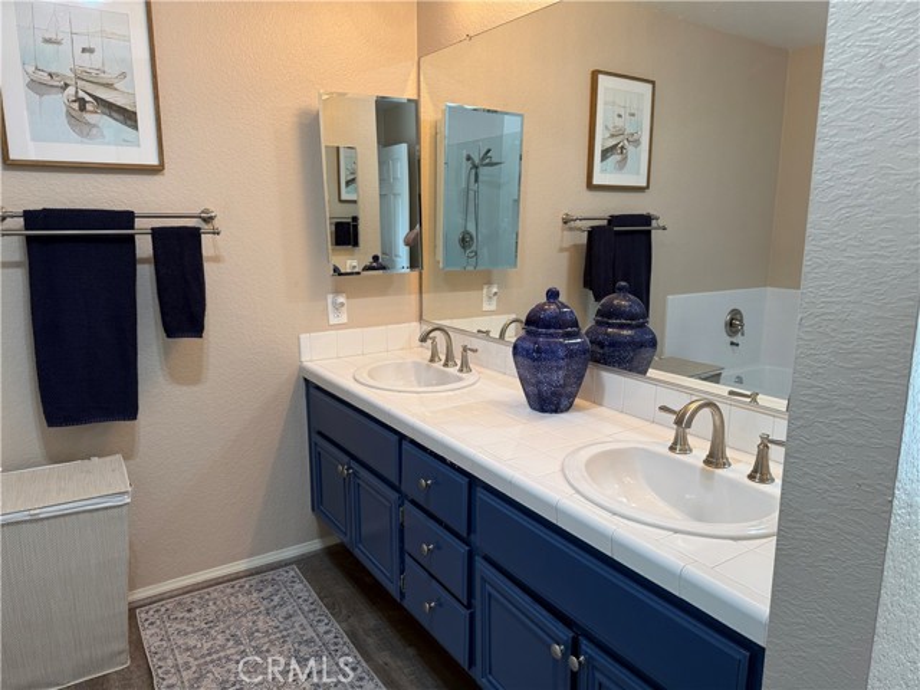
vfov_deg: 56.8
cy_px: 345
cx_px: 460
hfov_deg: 71.6
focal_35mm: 24
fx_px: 638
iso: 125
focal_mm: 6.76
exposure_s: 1/120
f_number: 1.78
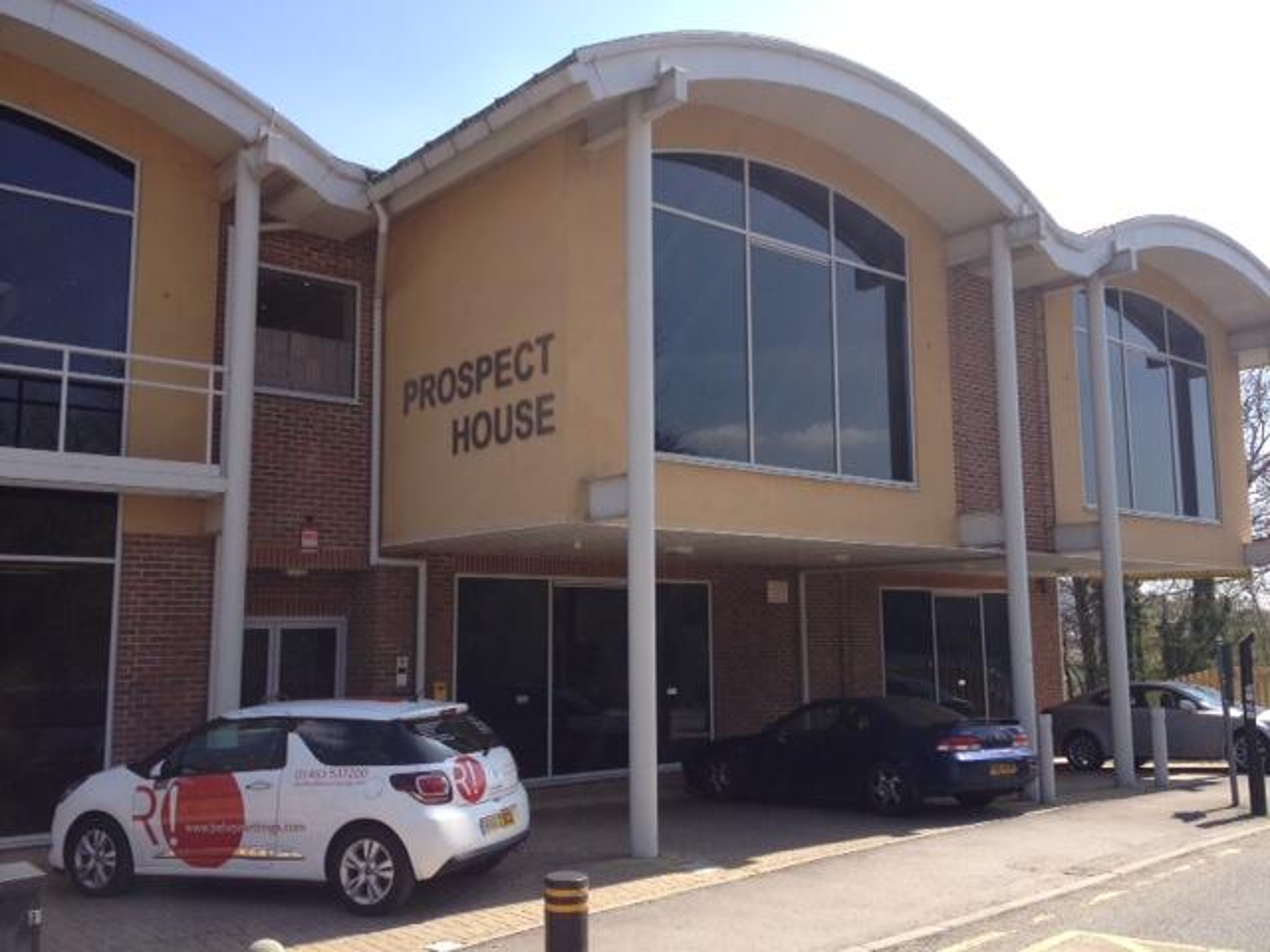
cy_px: 476
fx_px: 1284
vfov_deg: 40.7
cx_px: 635
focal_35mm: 35
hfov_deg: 52.6
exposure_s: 1/876
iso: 50
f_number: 2.4
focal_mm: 4.28
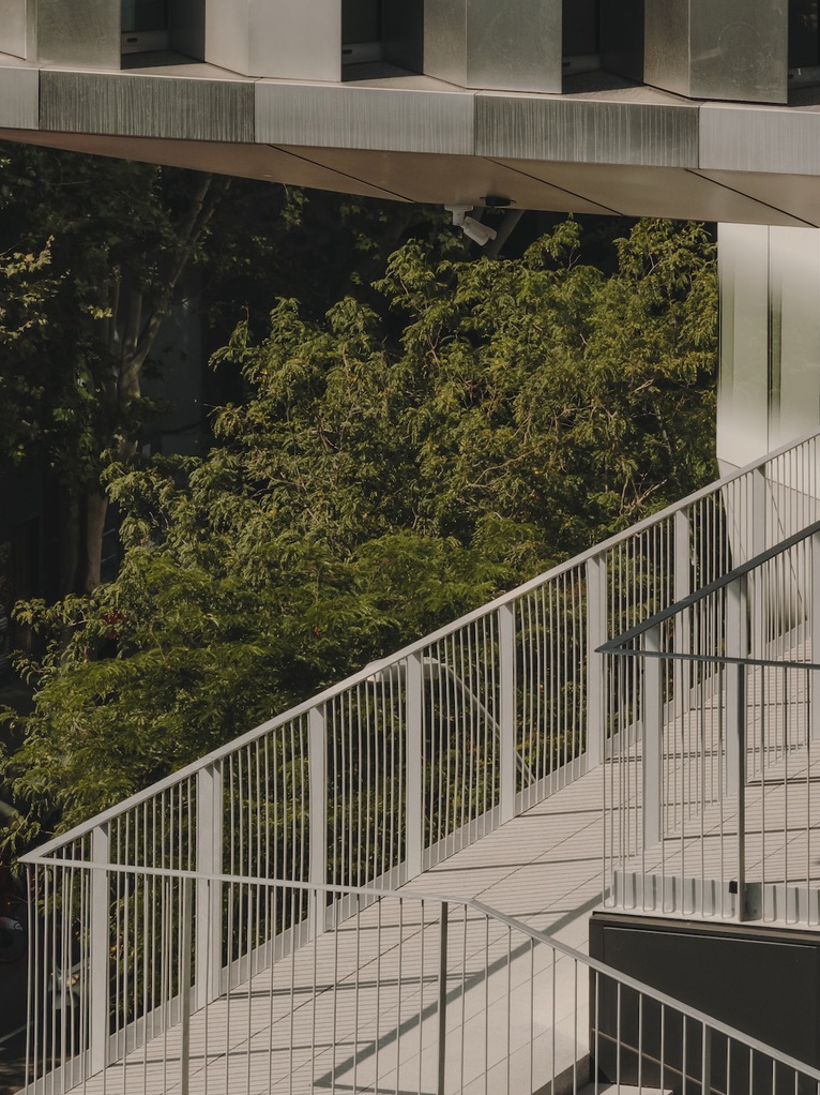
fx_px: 7836
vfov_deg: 8.0
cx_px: 670
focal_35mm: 248
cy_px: 582
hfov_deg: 6.0
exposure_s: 1/340
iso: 500
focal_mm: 120
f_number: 16
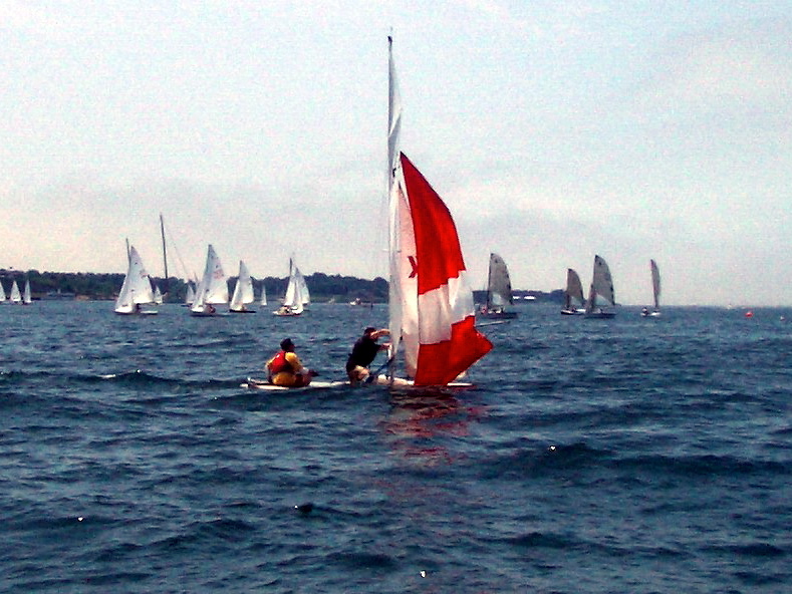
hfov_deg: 52.6
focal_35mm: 35
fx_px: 801
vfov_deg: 40.7
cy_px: 297
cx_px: 396
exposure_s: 1/1600
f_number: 4.3
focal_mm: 5.8
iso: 50
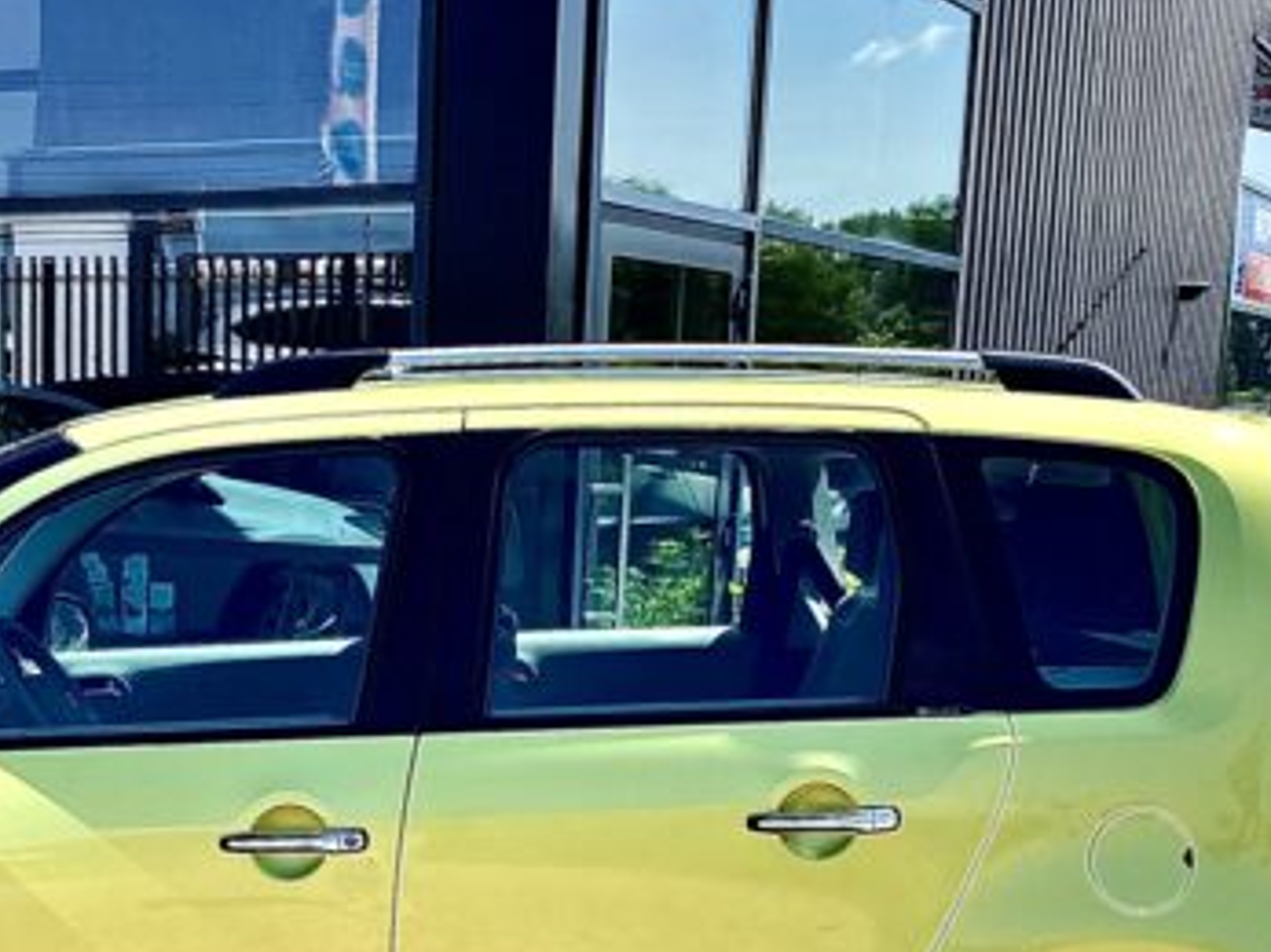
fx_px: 2202
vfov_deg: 23.7
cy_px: 882
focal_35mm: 60
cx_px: 319
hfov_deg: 31.6
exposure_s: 1/2028
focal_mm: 4.25
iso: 32
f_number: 1.8
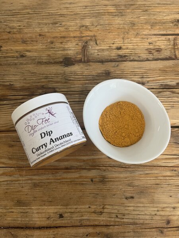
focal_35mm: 26
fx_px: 179
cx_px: 90
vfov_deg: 67.3
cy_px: 119
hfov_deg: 53.1
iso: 160
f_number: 1.6
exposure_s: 1/50
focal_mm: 5.1
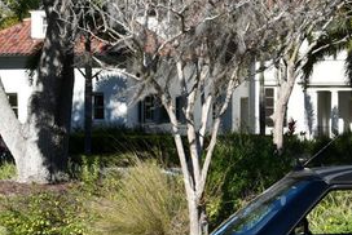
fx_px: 1243
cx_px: 351
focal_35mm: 127
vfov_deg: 10.8
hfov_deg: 15.8
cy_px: 208
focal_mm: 27
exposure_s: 1/250
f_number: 8
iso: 100
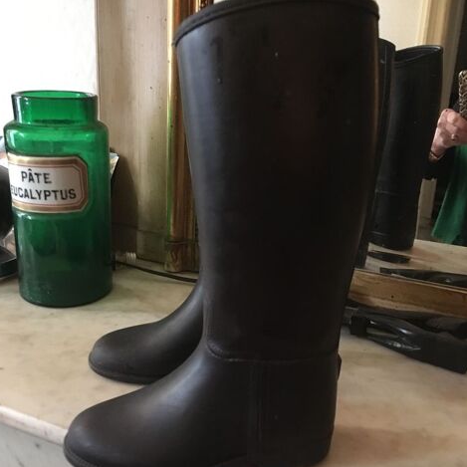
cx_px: 231
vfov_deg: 47.2
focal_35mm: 35
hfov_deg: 47.2
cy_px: 238
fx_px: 534
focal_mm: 4.15
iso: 320
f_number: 2.2
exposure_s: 1/17
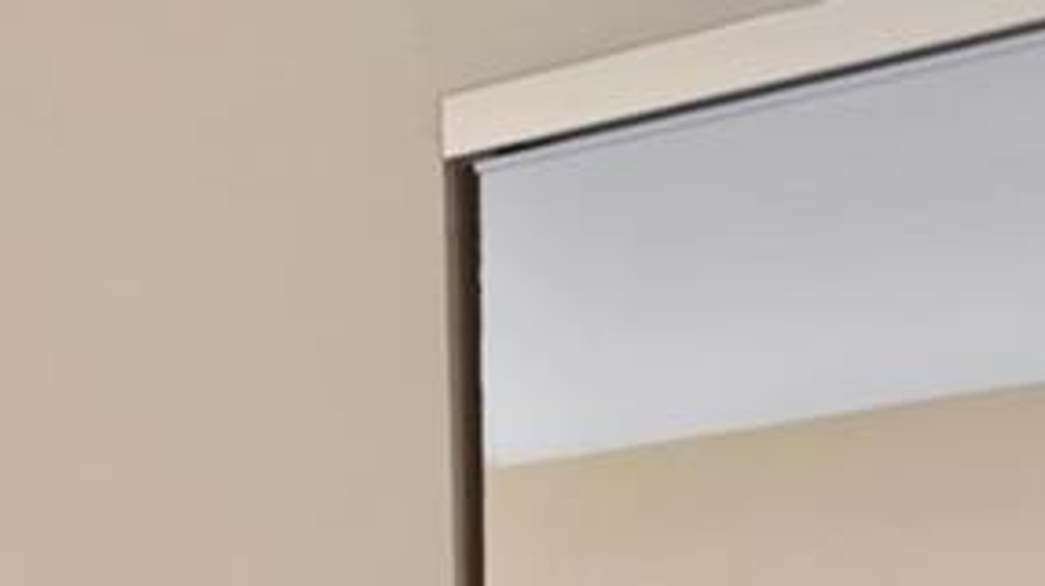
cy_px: 1073
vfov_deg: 10.7
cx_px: -1357
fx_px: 2936
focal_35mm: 106
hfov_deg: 14.5
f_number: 2.8
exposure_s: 1/3
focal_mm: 12
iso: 125
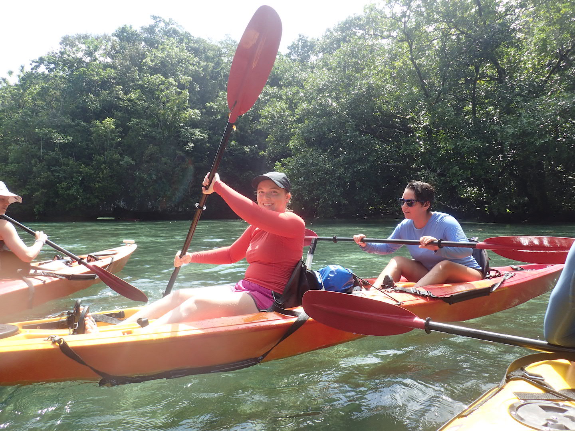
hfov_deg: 69.4
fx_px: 415
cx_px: 288
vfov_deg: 54.9
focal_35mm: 25
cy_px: 216
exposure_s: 1/500
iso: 100
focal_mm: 4.5
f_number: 2.8
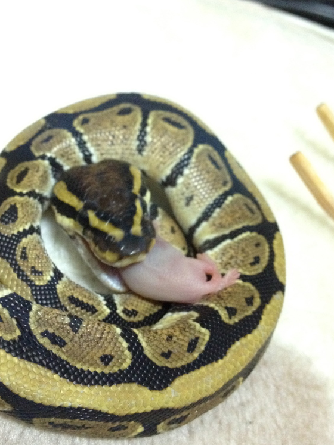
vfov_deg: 39.6
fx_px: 618
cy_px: 188
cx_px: 151
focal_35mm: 48
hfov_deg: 30.2
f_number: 2.4
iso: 400
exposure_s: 1/20
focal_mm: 4.28
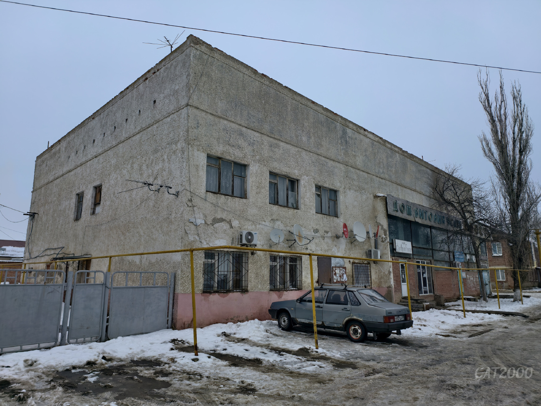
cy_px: 203
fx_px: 359
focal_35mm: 23
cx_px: 270
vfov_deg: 58.9
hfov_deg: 73.9
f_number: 1.57
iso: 72
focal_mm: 6.54
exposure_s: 1/484
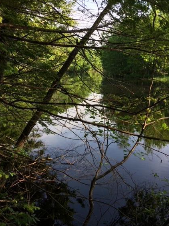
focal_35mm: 33
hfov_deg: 42.9
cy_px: 99
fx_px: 215
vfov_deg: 55.2
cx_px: 91
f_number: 2.2
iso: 32
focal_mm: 4.15
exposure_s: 1/394
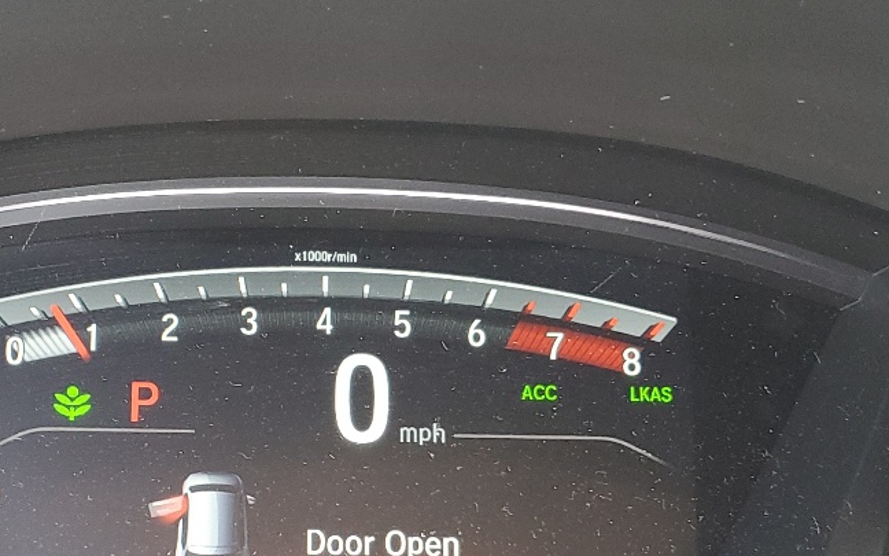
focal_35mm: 68
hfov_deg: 29.9
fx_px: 1648
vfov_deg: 18.9
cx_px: 263
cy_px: 450
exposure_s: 1/60.2
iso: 110
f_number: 1.5
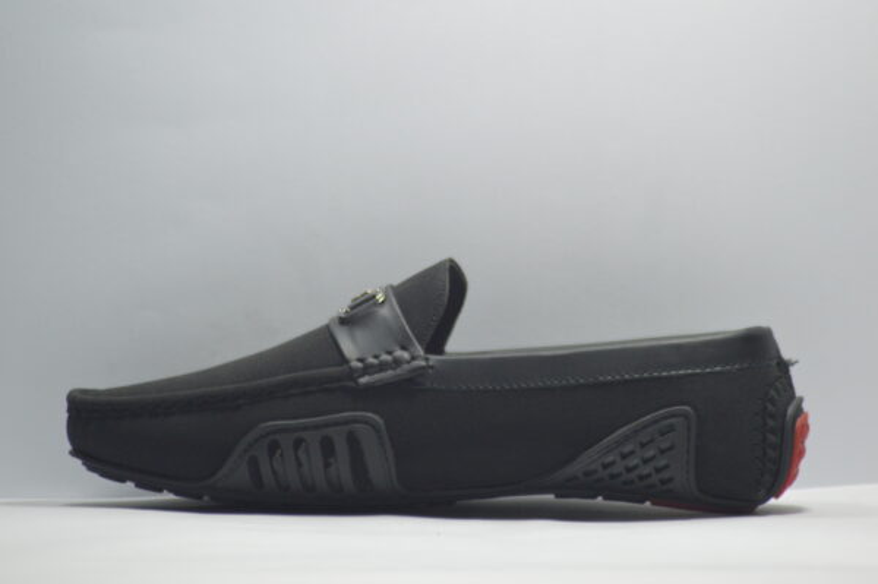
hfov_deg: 10.2
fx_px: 4935
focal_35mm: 202
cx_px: 439
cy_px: 292
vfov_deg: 6.8
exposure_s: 1/125
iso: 900
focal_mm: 135
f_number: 4.2
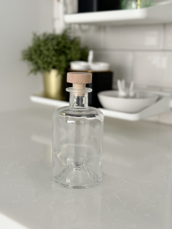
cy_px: 114
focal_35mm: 48
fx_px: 318
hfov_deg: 30.3
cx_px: 86
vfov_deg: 39.7
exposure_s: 1/175
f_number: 1.78
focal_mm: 6.76
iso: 50
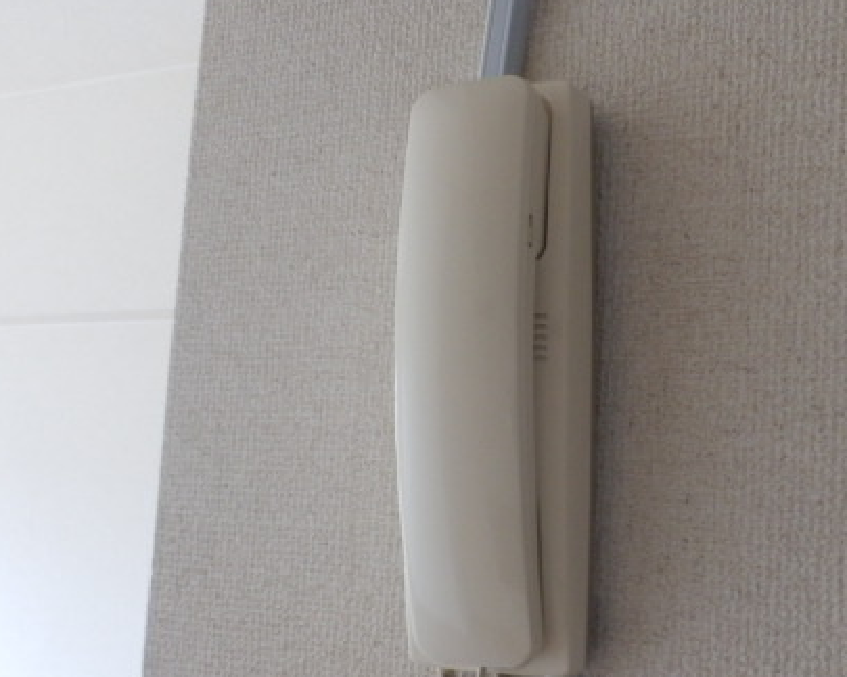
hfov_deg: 48.5
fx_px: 928
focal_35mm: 37
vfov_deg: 39.9
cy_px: 424
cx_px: 546
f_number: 3
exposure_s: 1/30
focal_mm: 4.2
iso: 250
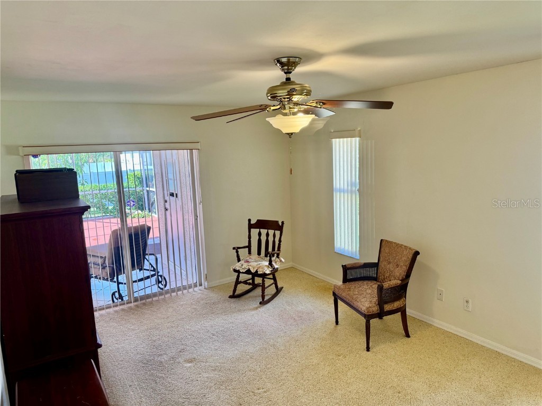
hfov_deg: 71.6
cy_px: 203
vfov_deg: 56.8
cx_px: 271
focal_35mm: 24
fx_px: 376
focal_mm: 6.76
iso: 125
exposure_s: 1/120
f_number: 1.78
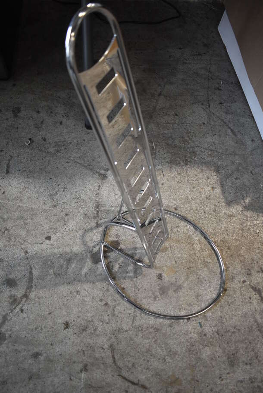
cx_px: 132
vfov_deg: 67.3
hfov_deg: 48.0
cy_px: 196
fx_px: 295
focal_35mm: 27
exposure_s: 1/125
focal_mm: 18
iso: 1600
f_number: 3.5
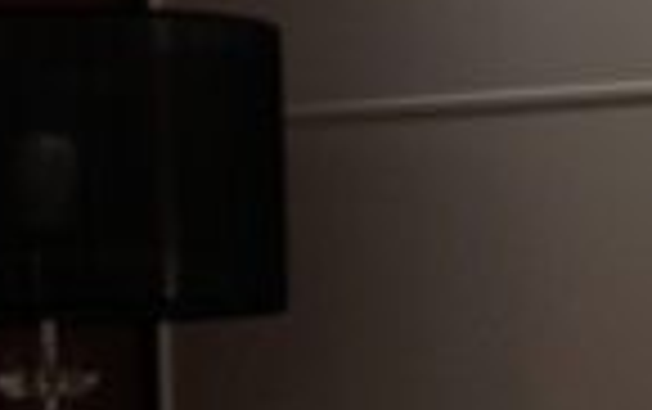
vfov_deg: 5.7
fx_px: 4092
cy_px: 140
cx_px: 875
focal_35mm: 230
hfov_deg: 9.0
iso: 50
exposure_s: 1/25
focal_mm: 4.28
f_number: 2.4
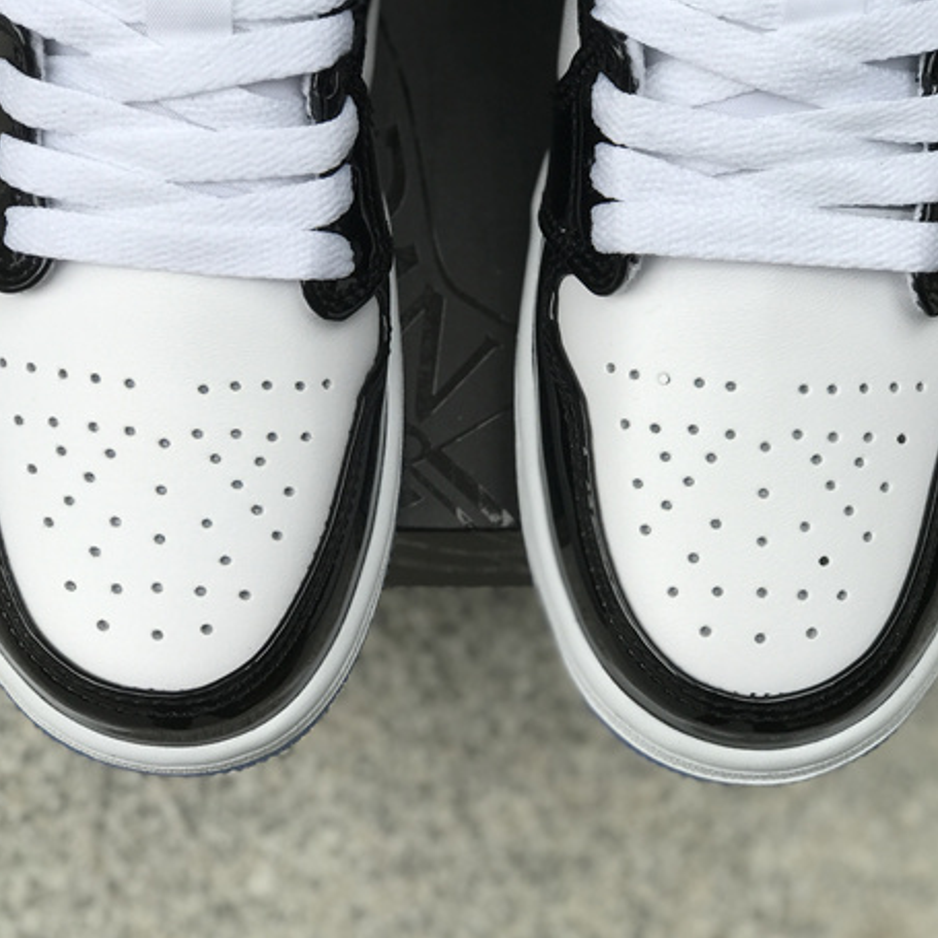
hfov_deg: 21.1
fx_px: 2514
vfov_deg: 21.1
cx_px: 484
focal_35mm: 82
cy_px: 422
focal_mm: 6.6
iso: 20
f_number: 2.8
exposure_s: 1/196
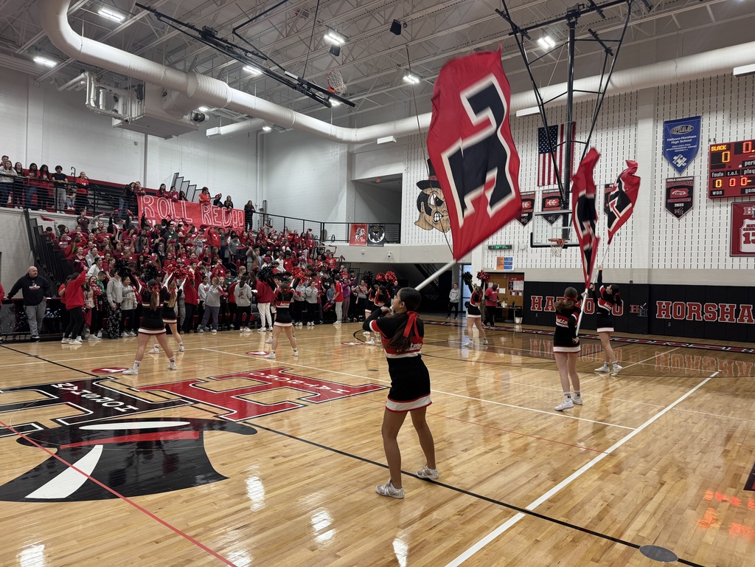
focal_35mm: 24
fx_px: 523
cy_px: 284
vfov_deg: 56.8
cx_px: 378
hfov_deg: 71.6
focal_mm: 6.76
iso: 100
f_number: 1.78
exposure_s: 1/124
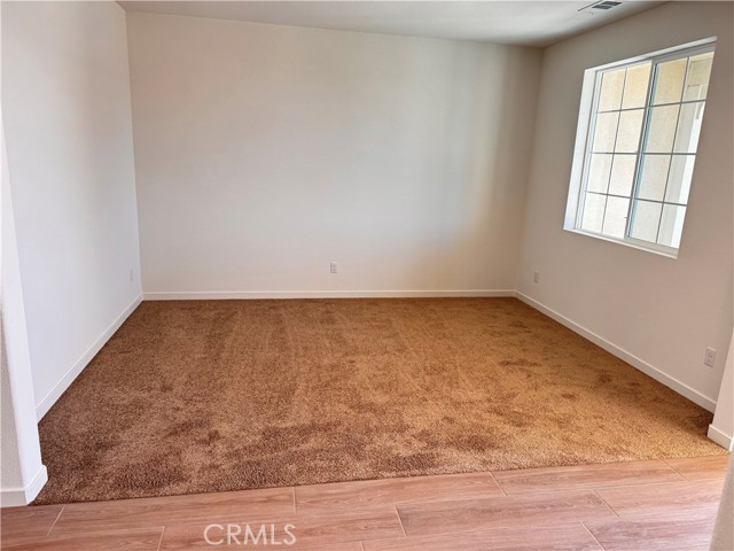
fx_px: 509
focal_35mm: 24
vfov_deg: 56.8
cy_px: 276
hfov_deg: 71.6
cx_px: 367
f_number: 1.78
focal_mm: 6.76
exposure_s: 1/120
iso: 64
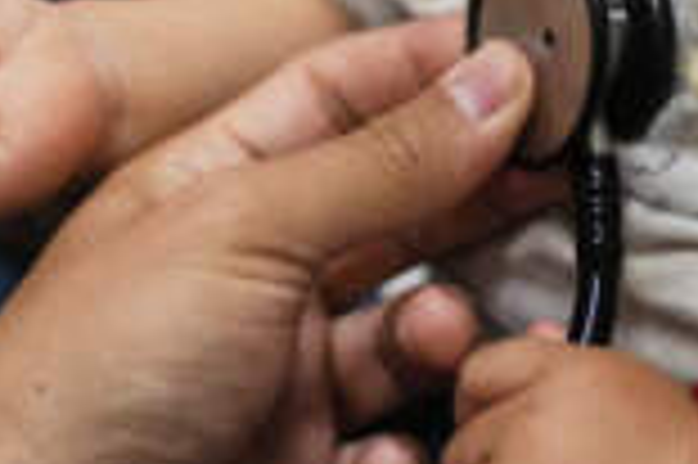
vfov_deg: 5.1
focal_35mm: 269
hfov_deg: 7.7
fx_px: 5210
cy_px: 124
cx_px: 527
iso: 4000
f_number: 2.8
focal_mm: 104
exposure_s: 1/1250
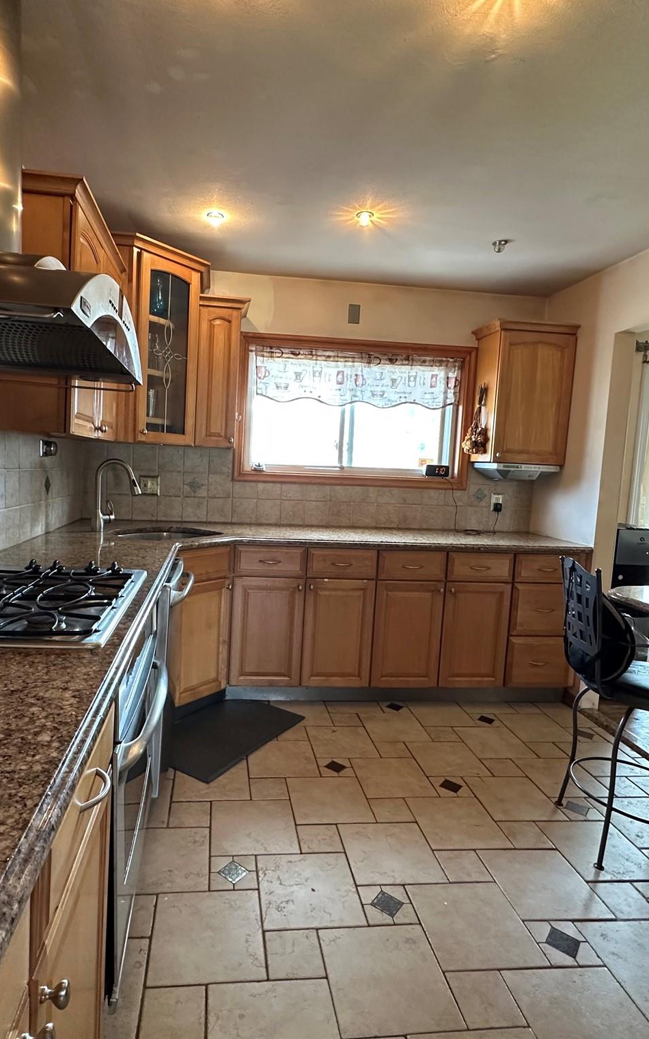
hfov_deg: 59.3
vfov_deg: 85.1
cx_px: 272
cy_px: 516
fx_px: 566
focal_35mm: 20
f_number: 2.2
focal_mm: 2.22
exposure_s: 1/60
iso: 320
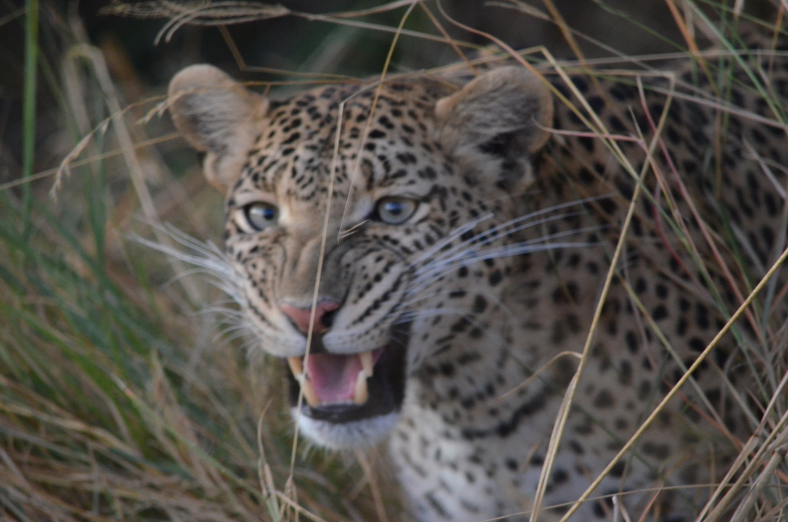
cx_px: 394
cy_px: 261
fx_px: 9830
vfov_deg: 3.0
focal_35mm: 450
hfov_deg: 4.6
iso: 3200
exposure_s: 1/20
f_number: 5.6
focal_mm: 300
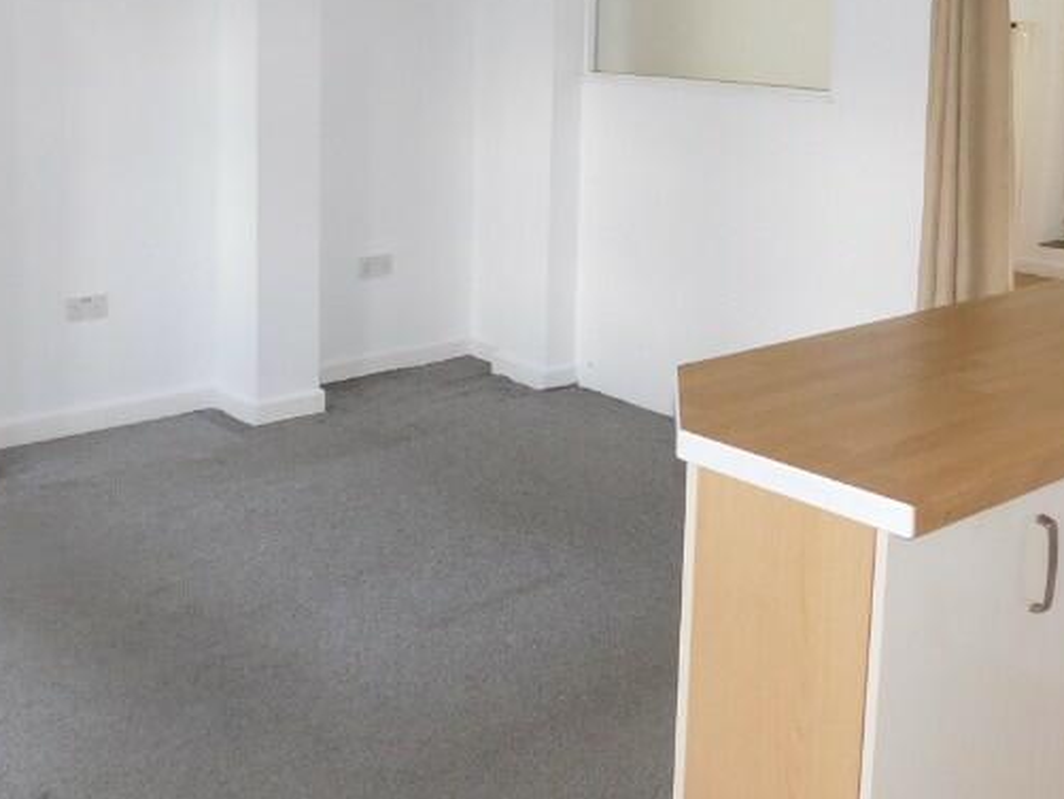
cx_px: 516
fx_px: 1445
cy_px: 189
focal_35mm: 47
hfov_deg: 40.4
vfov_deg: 30.3
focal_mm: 4
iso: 180
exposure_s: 1/30
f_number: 3
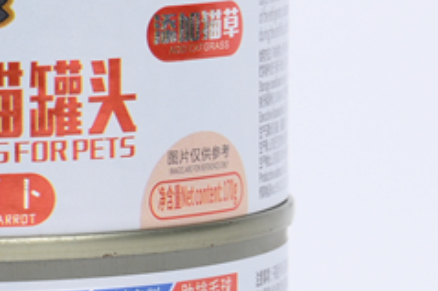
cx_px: -68
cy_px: 226
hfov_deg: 4.1
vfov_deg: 2.7
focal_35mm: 503
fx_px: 6115
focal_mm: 120
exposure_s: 1/125
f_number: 11
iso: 100
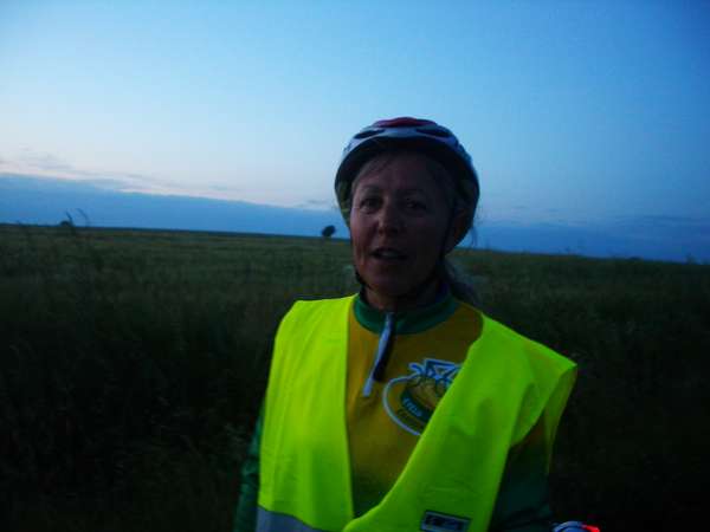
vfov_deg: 40.7
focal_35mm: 35
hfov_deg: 52.6
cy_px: 266
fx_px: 718
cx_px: 355
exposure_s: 1/8
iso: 200
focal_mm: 5.8
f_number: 2.6
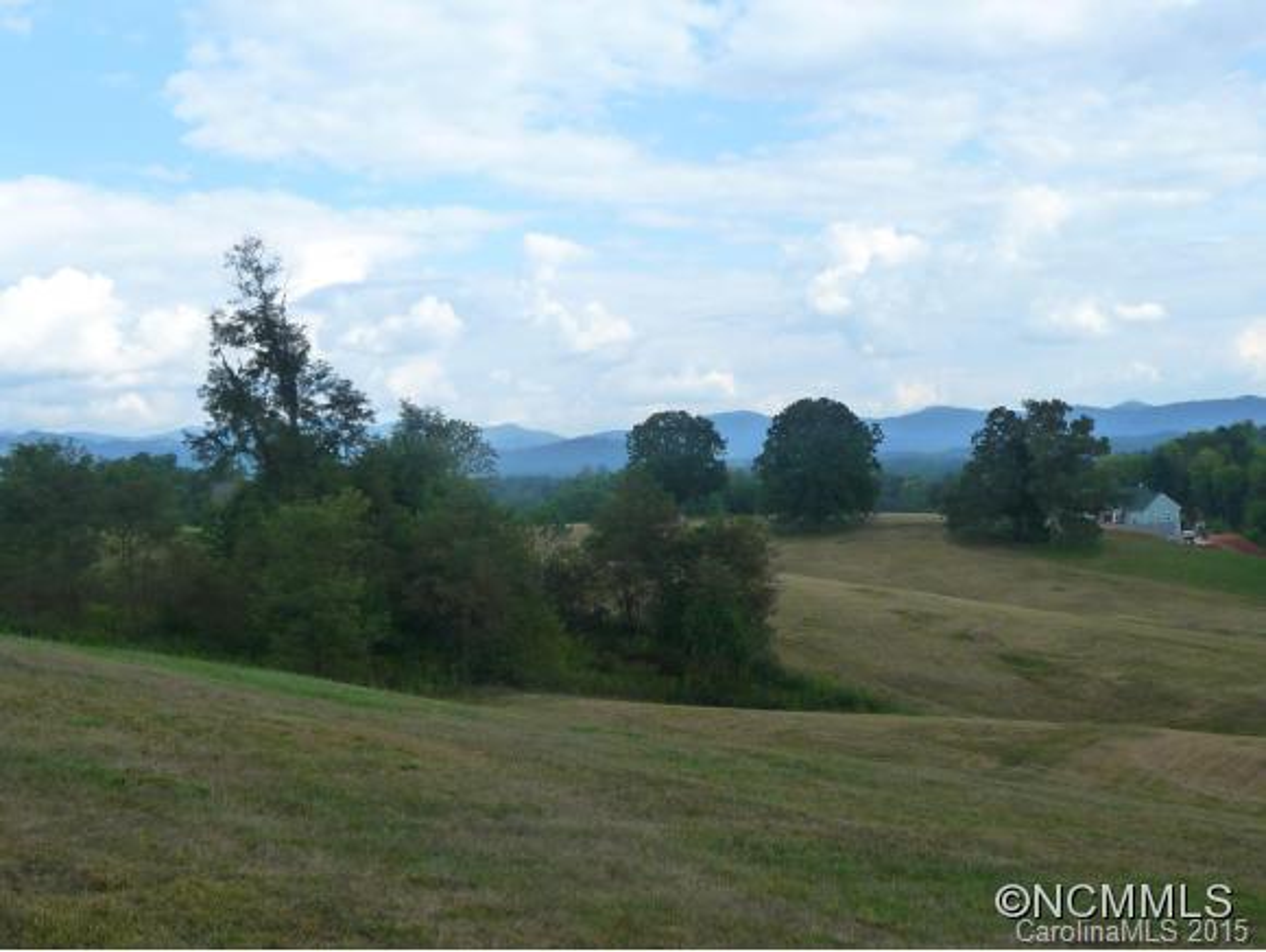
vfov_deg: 29.7
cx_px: 633
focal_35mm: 49
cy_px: 476
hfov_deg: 38.9
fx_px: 1794
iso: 160
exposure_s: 1/500
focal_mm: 6
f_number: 3.7
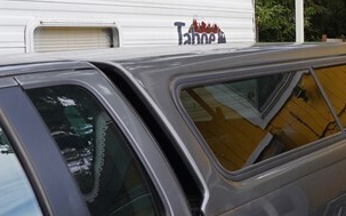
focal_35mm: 80
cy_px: 21
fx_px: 754
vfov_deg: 16.1
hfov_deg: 18.9
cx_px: 645
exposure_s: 1/100
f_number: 4.5
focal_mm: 14
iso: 100
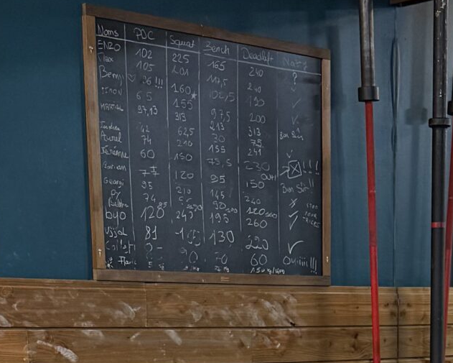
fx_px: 1274
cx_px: 359
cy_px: 555
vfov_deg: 15.0
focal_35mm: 95
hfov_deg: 20.0
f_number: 1.78
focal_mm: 6.76
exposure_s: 1/50
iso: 320
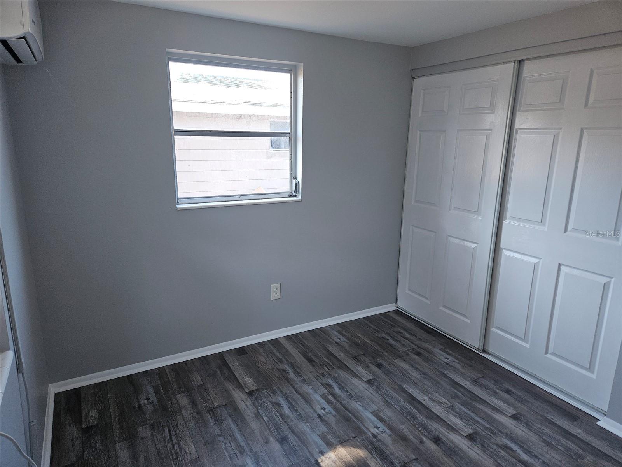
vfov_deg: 58.9
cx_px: 311
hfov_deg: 73.9
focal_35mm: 23
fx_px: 413
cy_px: 234
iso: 50
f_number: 1.8
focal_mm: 5.4
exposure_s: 1/60
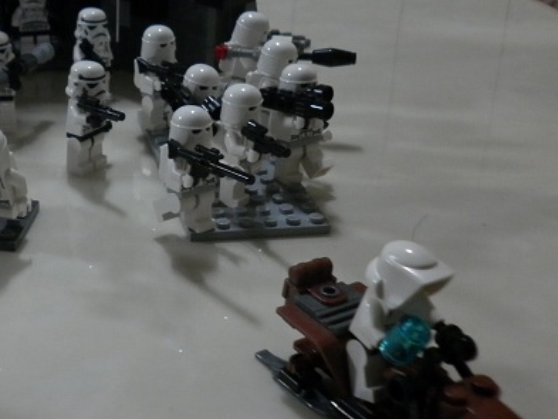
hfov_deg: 31.7
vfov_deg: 25.6
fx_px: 919
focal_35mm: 57
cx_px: 30
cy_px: 173
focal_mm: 5
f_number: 2.8
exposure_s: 1/20
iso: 200
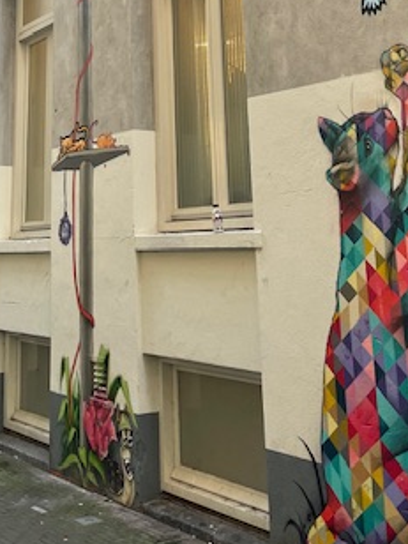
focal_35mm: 54
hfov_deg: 26.6
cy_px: 32
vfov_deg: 33.3
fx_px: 849
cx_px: 97
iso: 80
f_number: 1.6
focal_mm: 5.1
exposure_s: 1/100
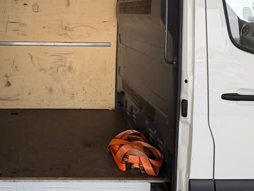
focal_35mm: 47
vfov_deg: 30.1
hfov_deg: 39.0
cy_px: 38
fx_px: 345
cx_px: 53
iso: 200
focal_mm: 6.76
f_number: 1.78
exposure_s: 1/100
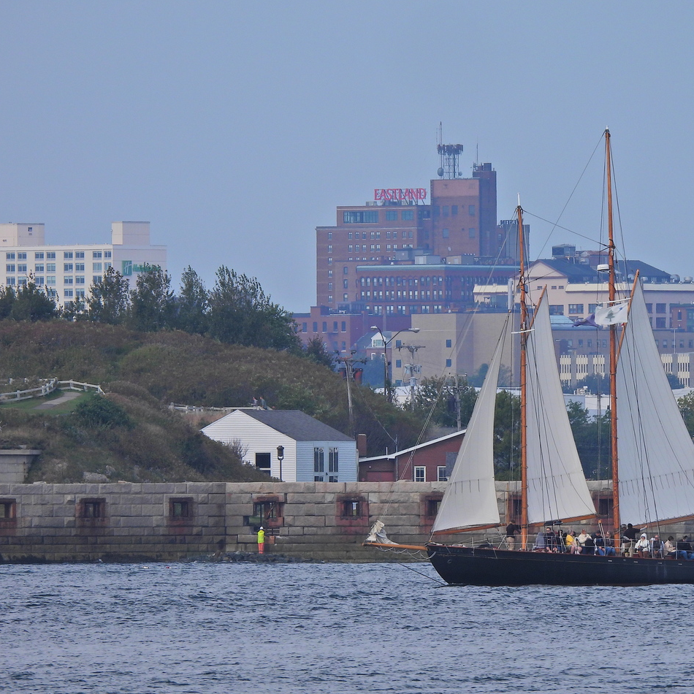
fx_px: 18917
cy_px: 347
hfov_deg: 2.1
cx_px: 446
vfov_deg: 2.1
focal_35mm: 834
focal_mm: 125
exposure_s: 1/800
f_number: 5.6
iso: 100
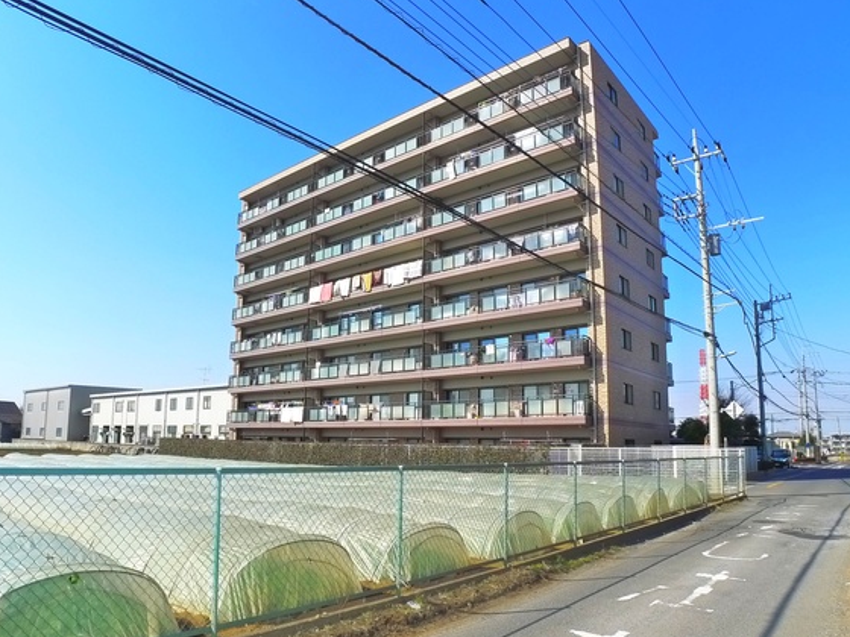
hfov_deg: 59.8
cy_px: 377
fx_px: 737
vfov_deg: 46.6
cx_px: 375
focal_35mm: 30
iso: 400
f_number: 4
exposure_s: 1/800
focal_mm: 5.1
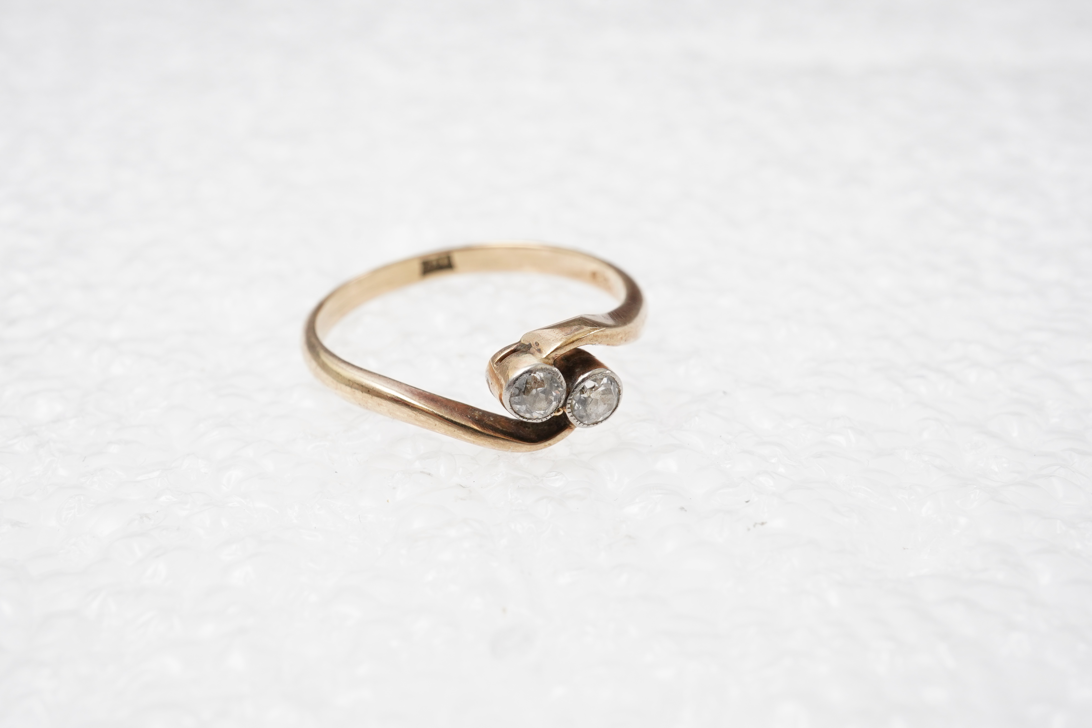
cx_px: 546
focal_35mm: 45
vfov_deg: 29.9
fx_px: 1365
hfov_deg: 43.6
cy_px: 364
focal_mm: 30
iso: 500
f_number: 20
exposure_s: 1/125
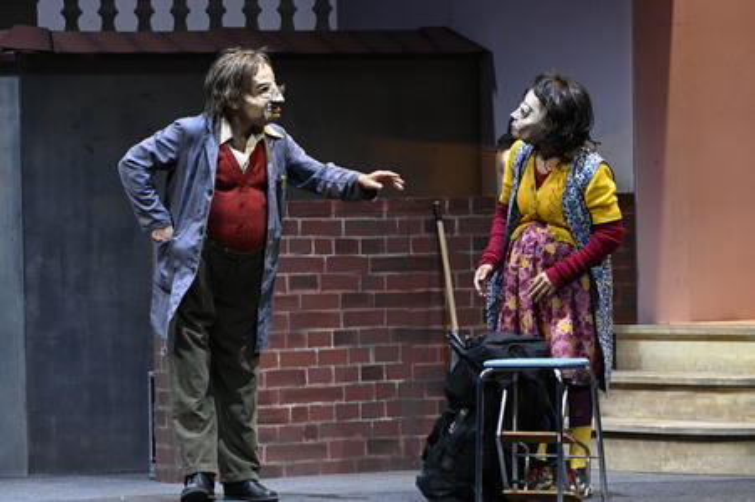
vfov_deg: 6.9
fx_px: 4191
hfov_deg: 10.3
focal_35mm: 200
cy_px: 251
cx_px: 378
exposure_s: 1/250
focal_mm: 200
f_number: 5.6
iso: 6400
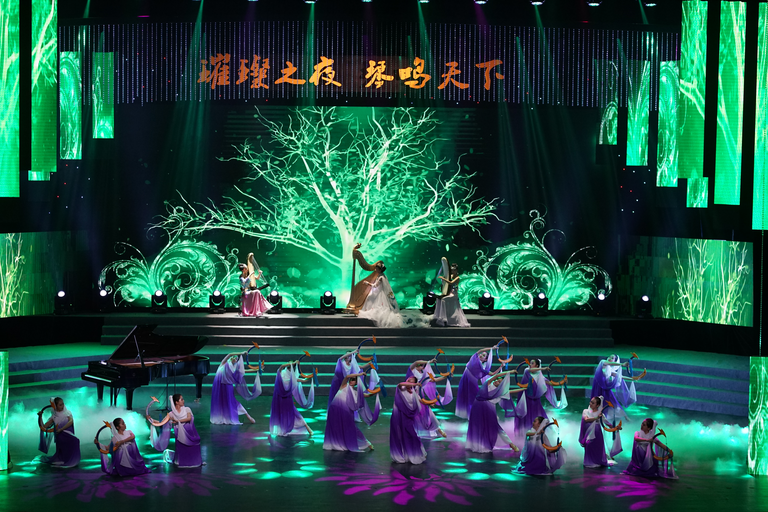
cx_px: 384
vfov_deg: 16.1
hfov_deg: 23.9
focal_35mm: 85
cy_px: 256
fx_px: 1813
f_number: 4
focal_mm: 85
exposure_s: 1/250
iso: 2000
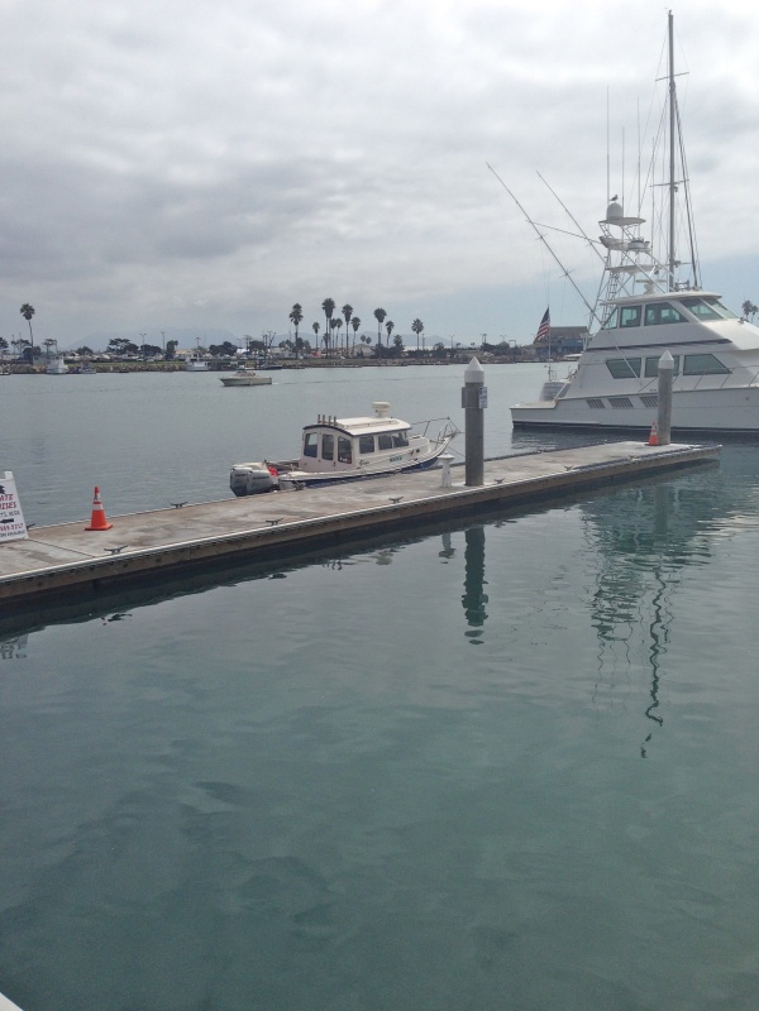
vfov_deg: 55.4
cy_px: 506
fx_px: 965
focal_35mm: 33
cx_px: 380
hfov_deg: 42.9
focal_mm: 4.12
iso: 50
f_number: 2.4
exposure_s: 1/3876
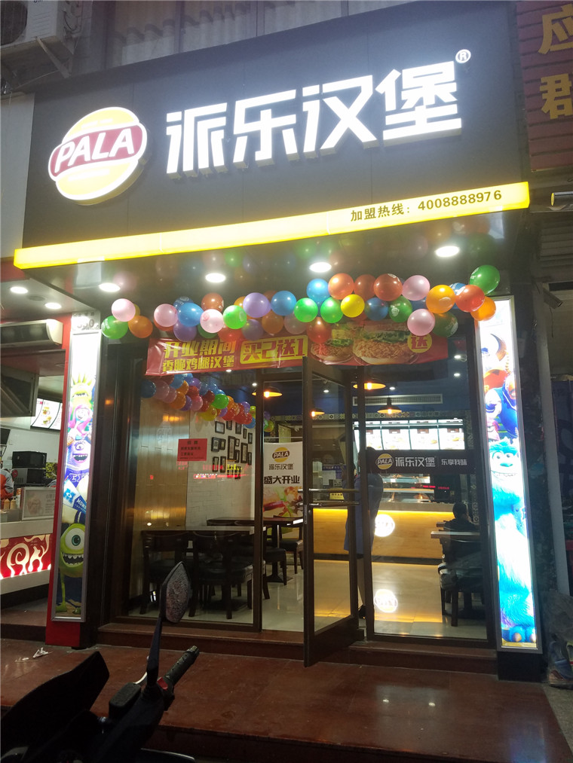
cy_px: 382
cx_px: 286
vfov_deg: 67.3
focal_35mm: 26
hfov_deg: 53.1
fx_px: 574
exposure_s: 1/50
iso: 125
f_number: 1.7
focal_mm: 4.2
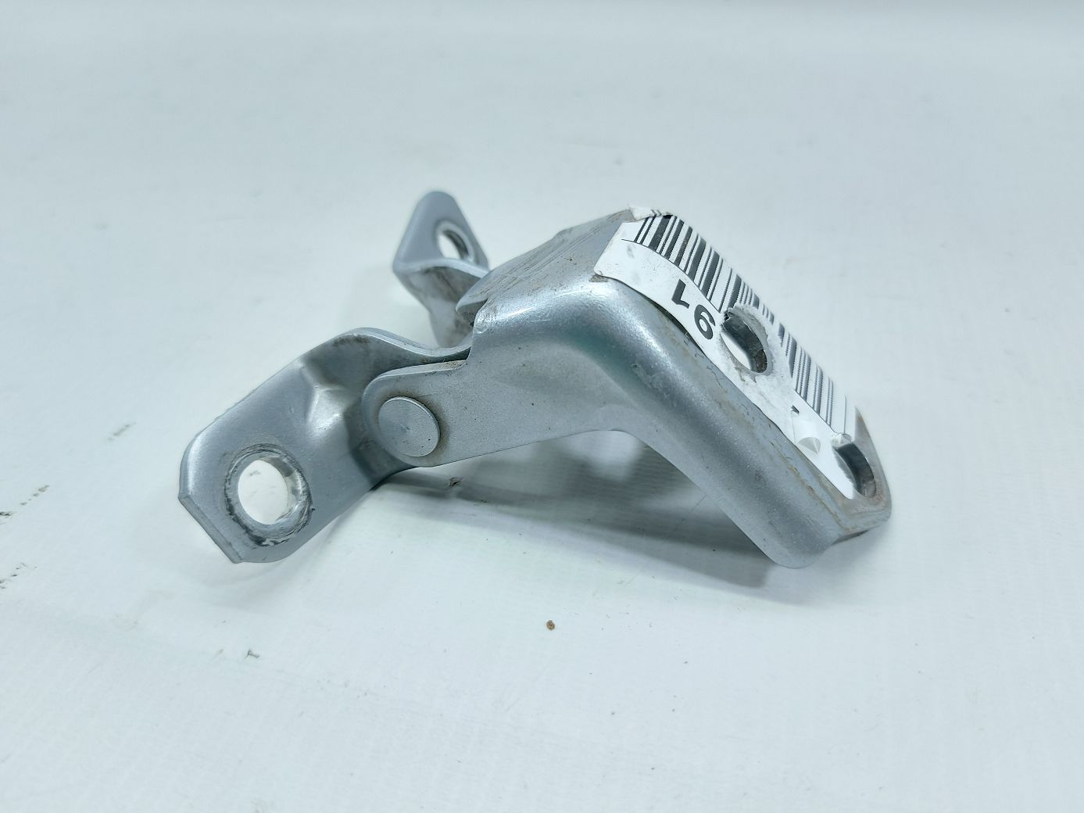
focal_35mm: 24
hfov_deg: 71.6
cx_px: 542
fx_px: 751
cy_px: 406
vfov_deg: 56.8
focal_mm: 5.23
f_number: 1.8
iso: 125
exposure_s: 1/50
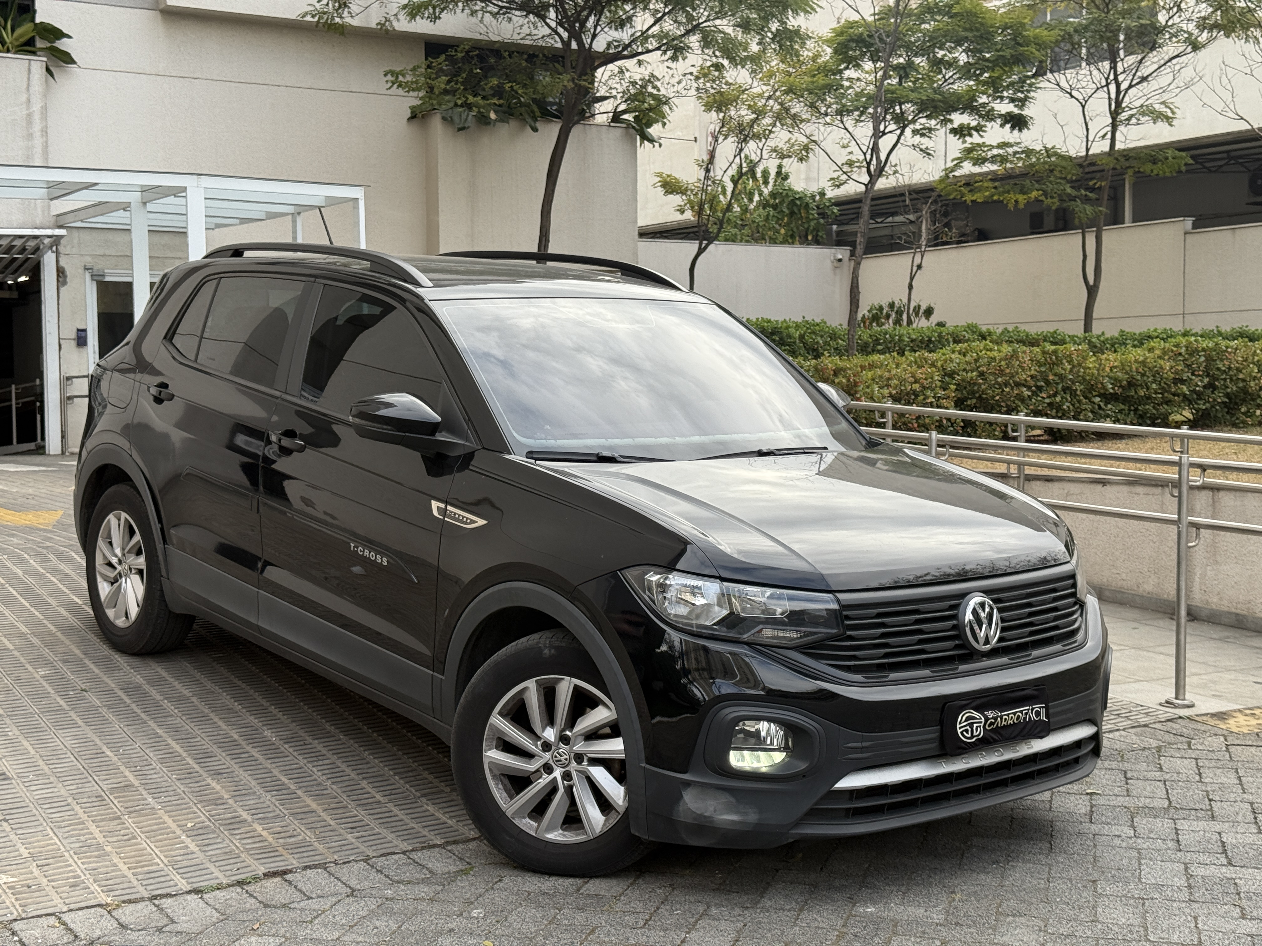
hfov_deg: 39.7
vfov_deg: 30.3
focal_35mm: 48
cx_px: 631
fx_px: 1750
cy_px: 473
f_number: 1.78
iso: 64
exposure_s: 1/712
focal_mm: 6.76
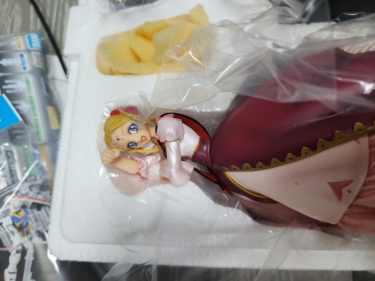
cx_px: 188
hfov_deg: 73.9
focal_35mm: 23
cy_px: 140
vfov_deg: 58.9
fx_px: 249
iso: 250
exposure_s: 1/120
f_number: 1.8
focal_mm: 6.4
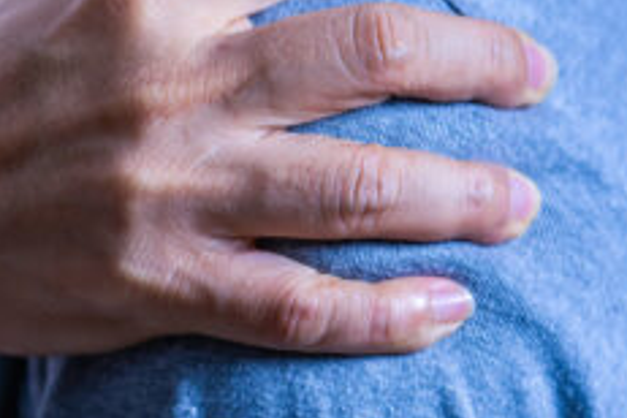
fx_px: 4336
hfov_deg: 8.2
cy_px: 270
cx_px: -114
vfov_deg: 5.5
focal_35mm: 249
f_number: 2.8
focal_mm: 90
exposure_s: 1/125
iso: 320
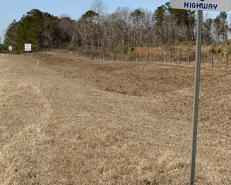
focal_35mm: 107
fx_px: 731
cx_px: 316
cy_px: 75
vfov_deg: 14.4
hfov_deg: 16.7
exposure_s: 1/6711
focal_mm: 6.76
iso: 80
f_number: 1.78
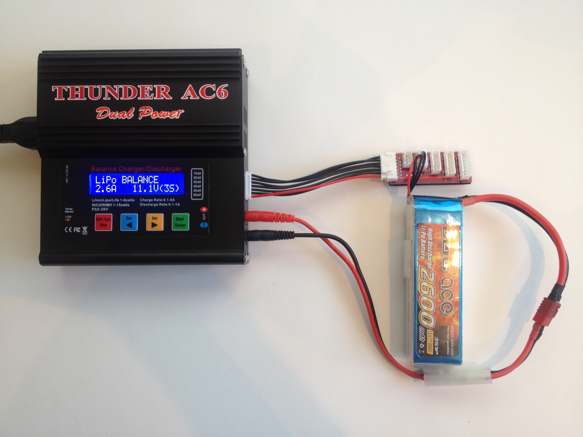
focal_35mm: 35
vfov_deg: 40.7
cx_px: 292
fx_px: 589
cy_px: 218
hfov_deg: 52.6
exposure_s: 1/40
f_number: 2.4
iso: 64
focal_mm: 4.28
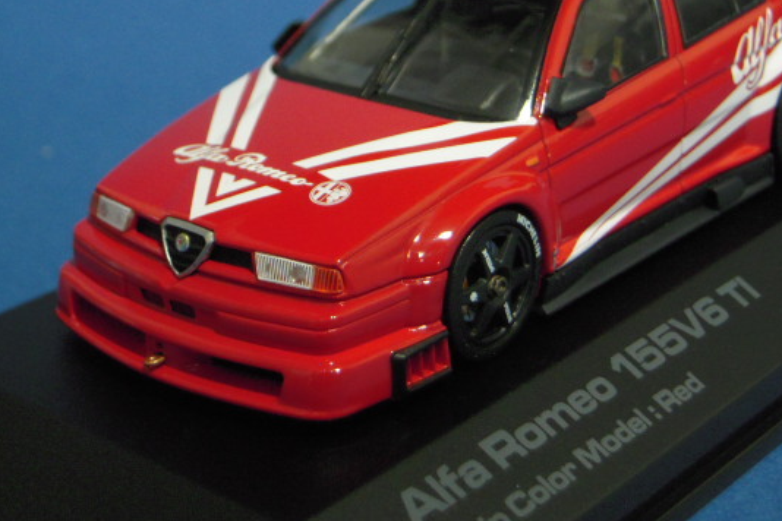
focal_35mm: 86
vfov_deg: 15.9
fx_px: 1868
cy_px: 181
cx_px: 436
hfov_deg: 23.6
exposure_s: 1/15
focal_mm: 12.3
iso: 640
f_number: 4.2
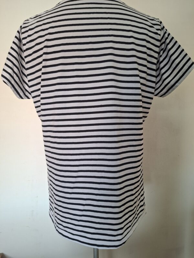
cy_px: 129
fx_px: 172
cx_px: 97
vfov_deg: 73.9
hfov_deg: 58.9
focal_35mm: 23
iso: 200
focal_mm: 5.54
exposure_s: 1/50
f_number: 1.8
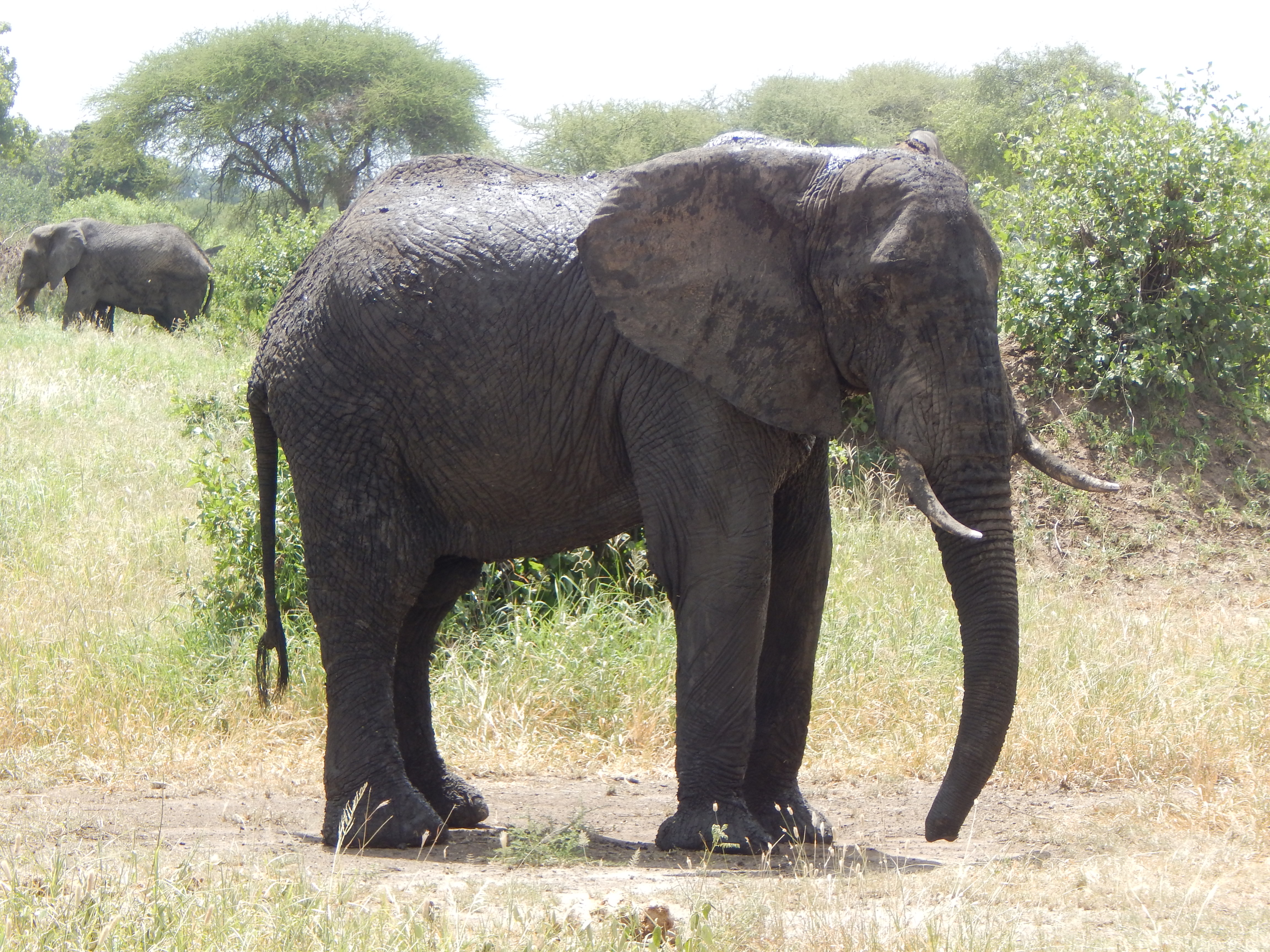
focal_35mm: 232
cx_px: 635
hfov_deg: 8.5
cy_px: 476
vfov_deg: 6.4
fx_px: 8512
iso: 125
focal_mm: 41.7
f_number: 5.6
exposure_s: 1/200
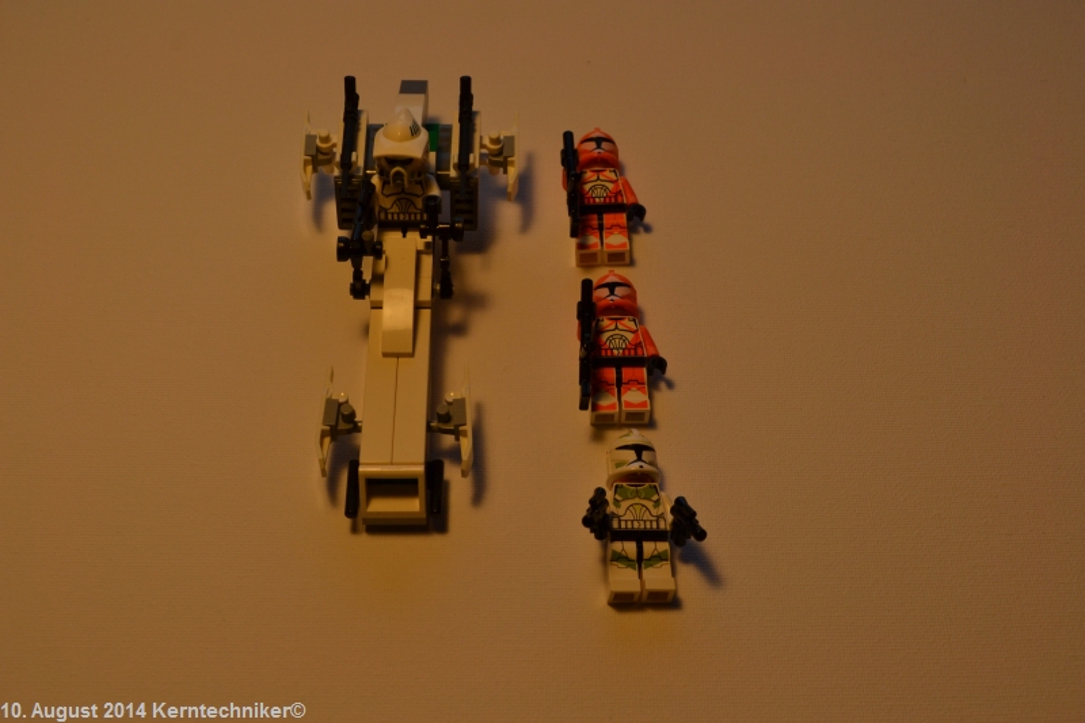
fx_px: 1446
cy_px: 362
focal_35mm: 48
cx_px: 542
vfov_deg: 28.1
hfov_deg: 41.1
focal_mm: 32
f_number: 8
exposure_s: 1/125
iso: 360
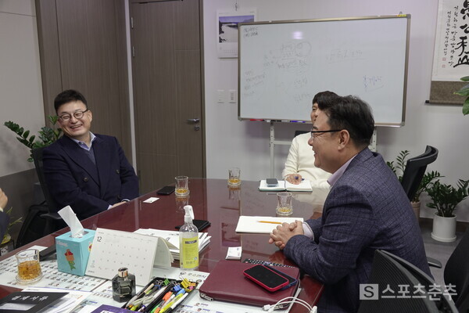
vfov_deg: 38.9
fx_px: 443
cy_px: 156
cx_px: 234
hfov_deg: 55.8
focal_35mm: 34
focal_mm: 12.63
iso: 160
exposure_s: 1/40
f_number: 2.8
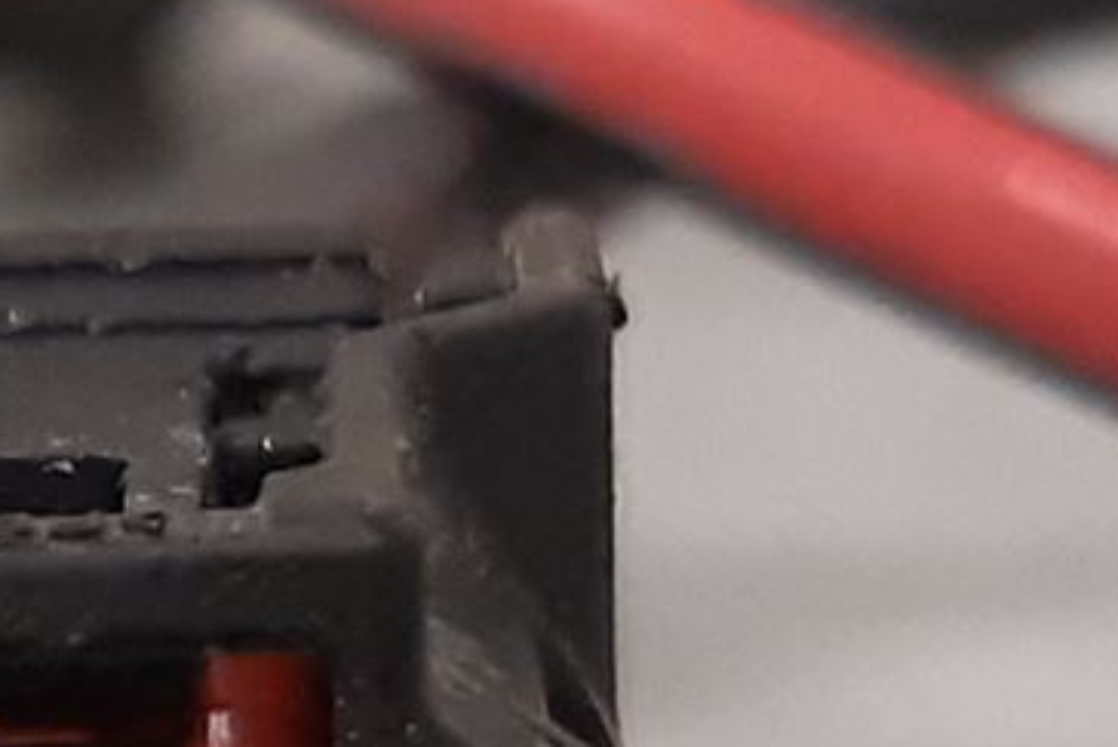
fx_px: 4722
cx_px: -384
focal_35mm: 152
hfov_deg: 13.0
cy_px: 1147
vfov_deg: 8.8
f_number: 1.7
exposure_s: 1/50
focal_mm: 3.93
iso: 200
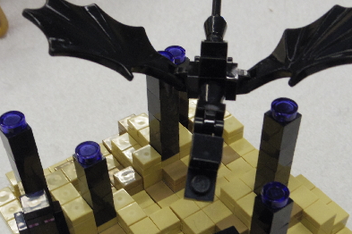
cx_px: 181
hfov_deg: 36.9
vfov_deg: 24.7
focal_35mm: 54
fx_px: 528
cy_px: 183
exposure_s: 1/50
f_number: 4.5
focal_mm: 6.2
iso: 400
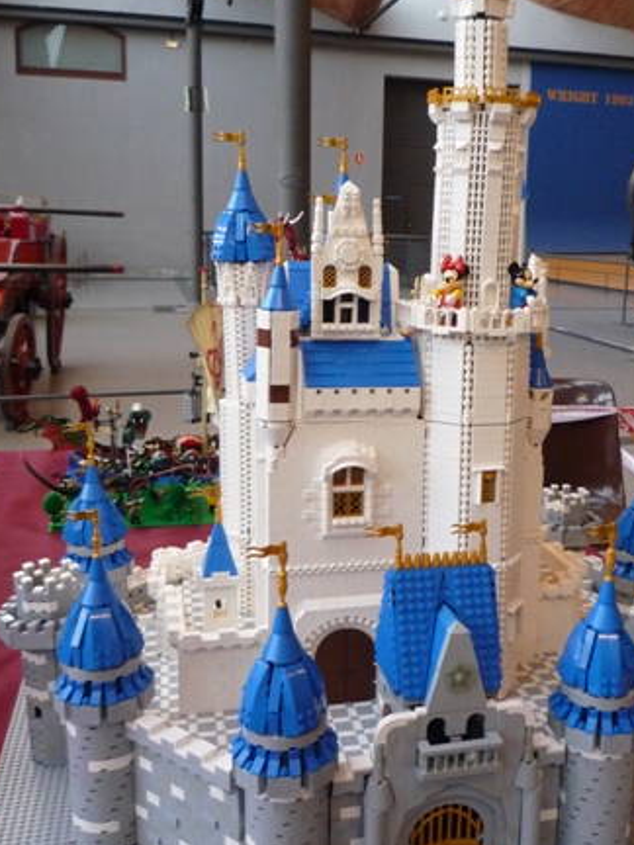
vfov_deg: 50.0
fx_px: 904
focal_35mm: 37
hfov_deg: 38.3
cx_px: 411
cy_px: 368
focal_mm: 4.4
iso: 320
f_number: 2.8
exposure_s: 1/30
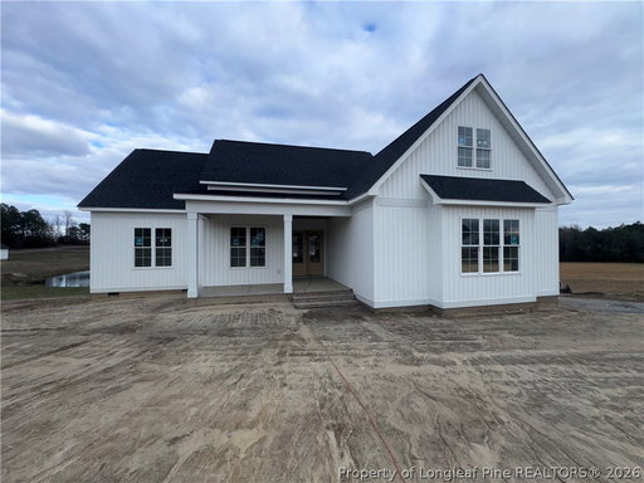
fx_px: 260
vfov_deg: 85.7
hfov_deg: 102.1
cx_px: 322
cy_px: 242
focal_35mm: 14
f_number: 2.2
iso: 32
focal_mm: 2.22
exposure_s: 1/1178
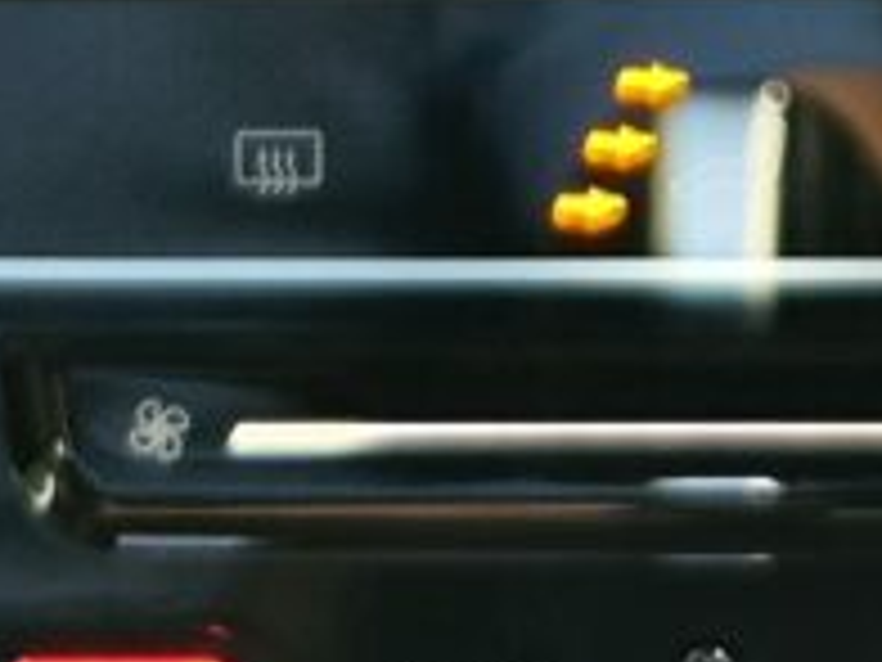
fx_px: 3593
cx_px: 778
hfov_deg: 13.9
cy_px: -914
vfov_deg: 9.4
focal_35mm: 141
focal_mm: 7.01
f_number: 1.69
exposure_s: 1/100
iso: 224
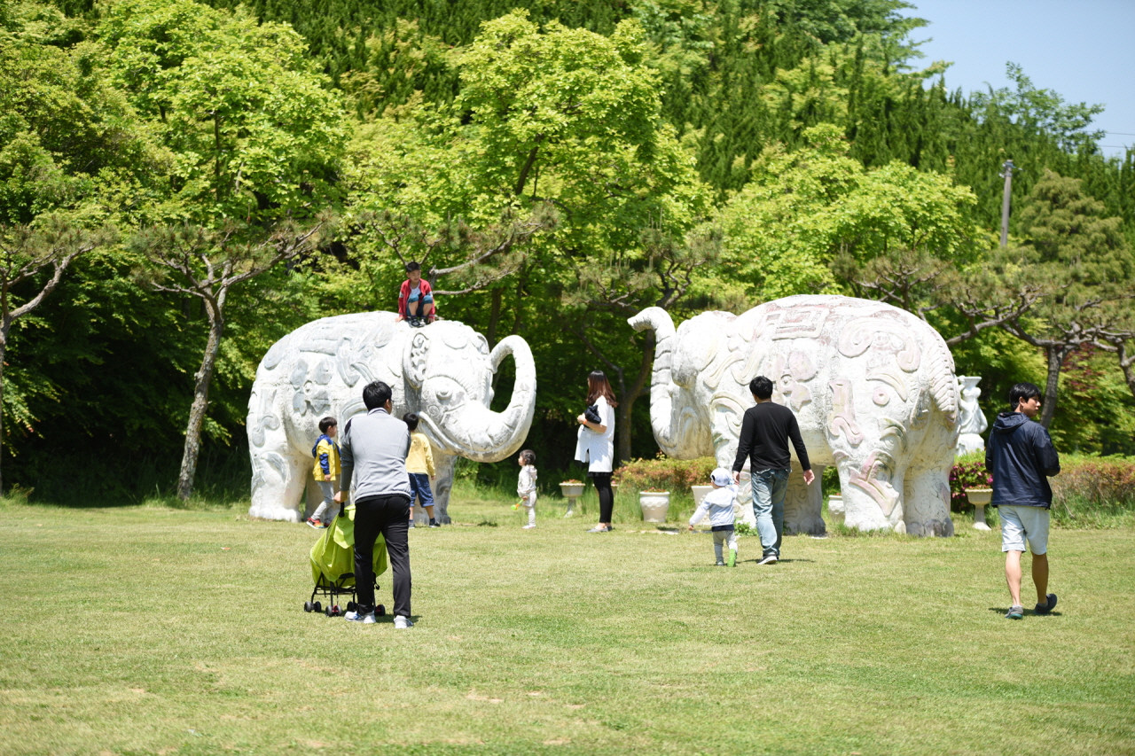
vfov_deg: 12.2
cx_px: 568
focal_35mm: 112
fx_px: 3530
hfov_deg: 18.3
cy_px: 378
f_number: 2.8
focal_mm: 112
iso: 100
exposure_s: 1/1000
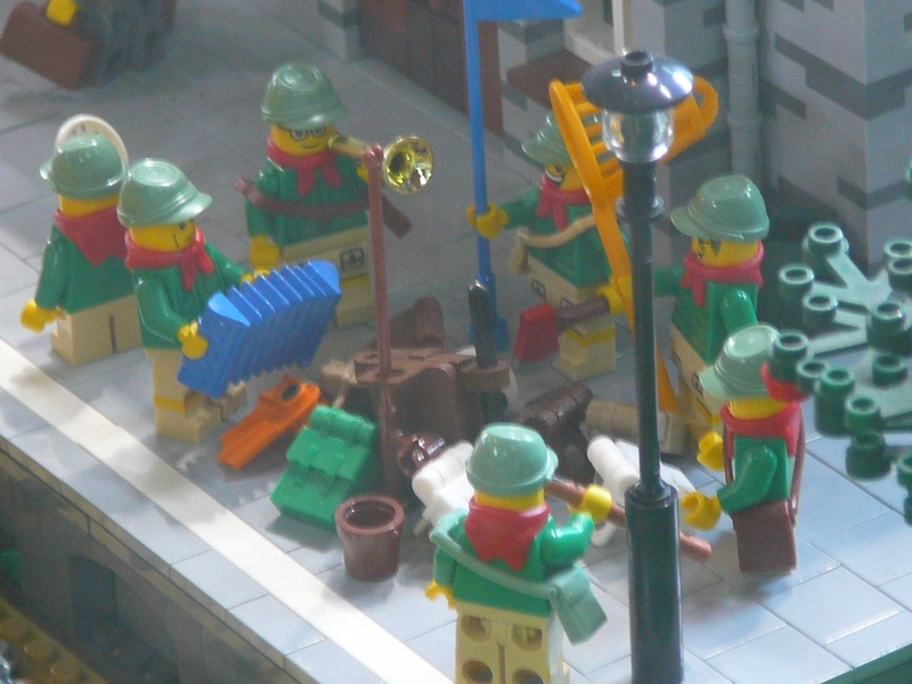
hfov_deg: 7.8
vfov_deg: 5.8
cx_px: 456
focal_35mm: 255
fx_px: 6718
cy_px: 342
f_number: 4.1
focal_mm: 30.3
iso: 200
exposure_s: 1/8
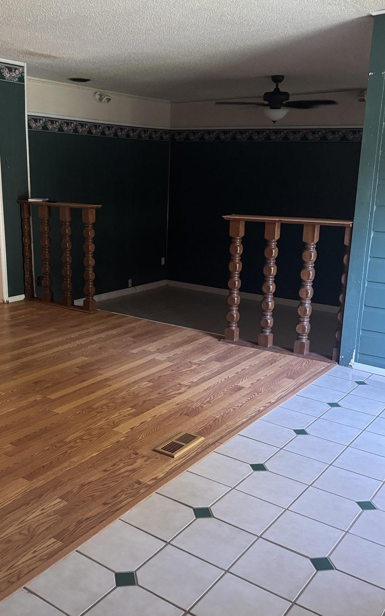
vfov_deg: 55.3
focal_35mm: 35
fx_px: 588
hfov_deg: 36.0
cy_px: 319
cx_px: 140
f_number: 1.78
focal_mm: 6.76
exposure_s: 1/40
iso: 640
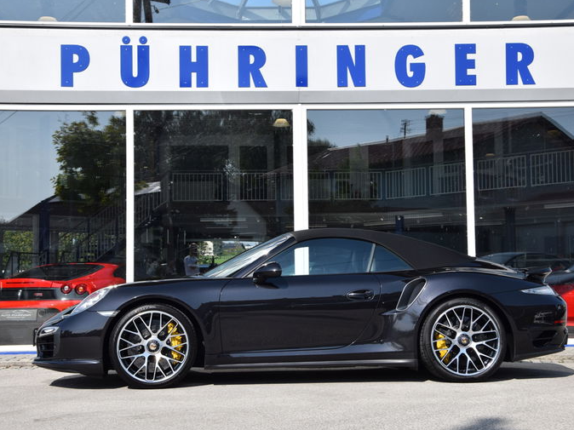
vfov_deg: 25.4
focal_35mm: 58
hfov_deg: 33.5
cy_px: 214
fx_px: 954
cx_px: 296
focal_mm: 35
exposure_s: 1/400
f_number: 10
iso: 200
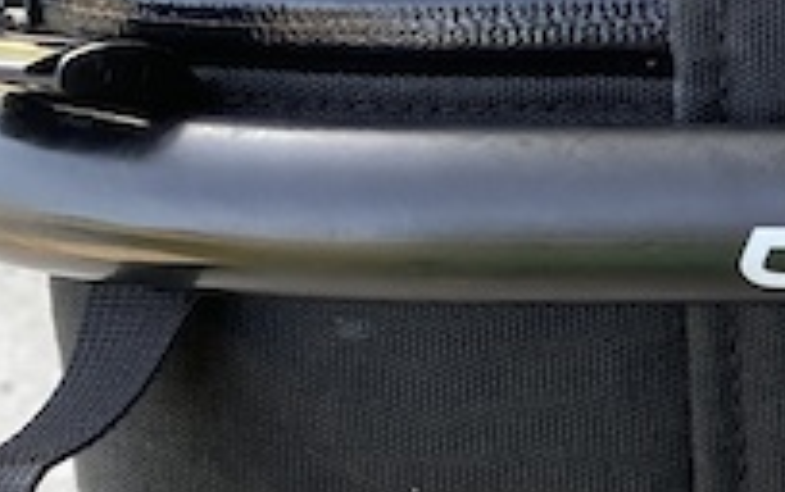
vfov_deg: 12.2
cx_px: 1131
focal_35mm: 108
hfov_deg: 17.5
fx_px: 2313
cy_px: 284
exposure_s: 1/121
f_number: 1.8
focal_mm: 4.25
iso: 40
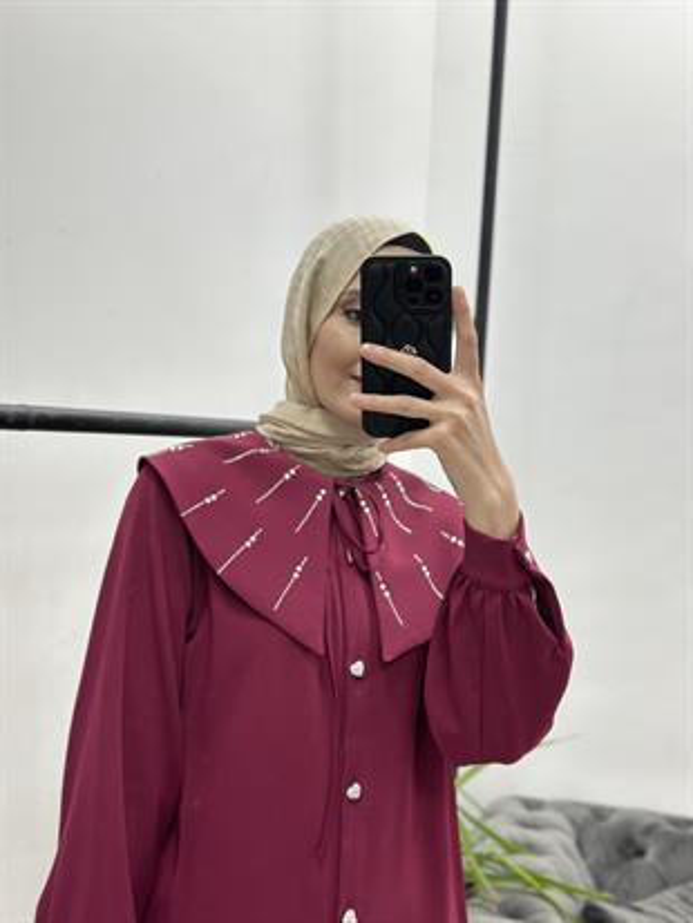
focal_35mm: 48
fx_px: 1281
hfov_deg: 30.3
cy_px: 462
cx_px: 346
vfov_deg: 39.6
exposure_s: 1/50
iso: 100
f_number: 1.78
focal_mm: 6.86
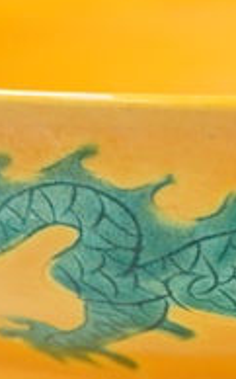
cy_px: 197
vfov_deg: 9.9
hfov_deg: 6.1
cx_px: 324
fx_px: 2195
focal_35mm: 213
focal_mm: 30
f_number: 7.1
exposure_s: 1/125
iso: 1250
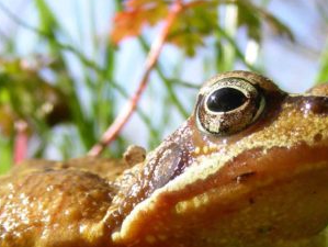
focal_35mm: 89
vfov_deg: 16.4
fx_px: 844
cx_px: 191
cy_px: 233
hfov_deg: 22.0
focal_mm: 6.8
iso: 50
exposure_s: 1/230
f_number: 4
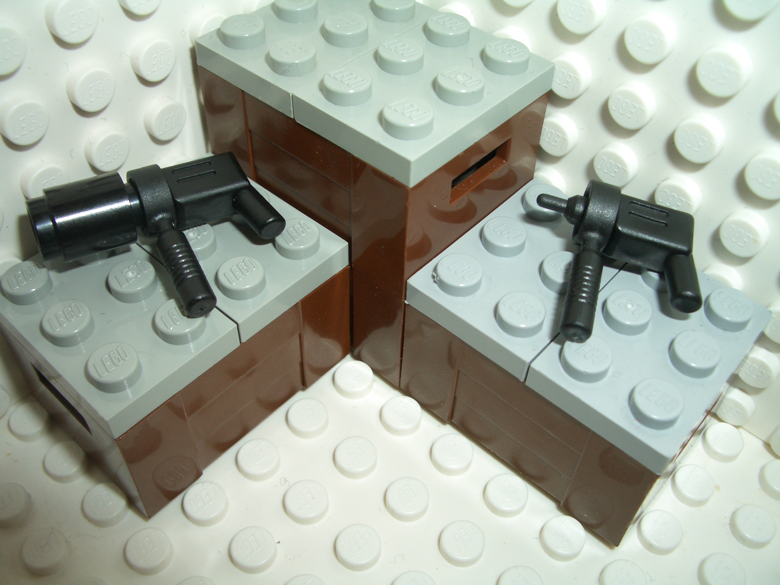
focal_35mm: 35
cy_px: 292
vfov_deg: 40.7
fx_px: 789
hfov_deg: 52.6
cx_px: 390
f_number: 4.3
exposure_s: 1/60
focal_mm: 5.8
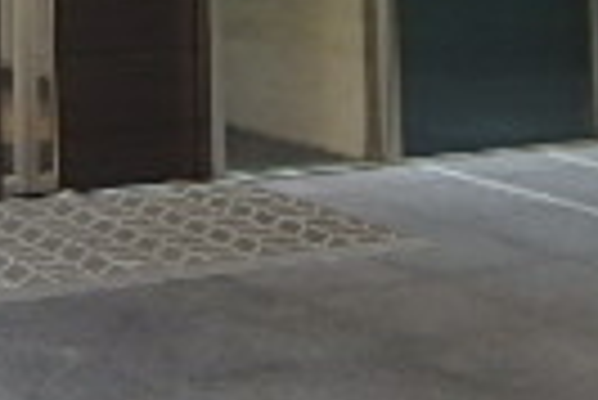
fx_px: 1746
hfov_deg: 18.4
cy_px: -315
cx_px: -135
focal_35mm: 105
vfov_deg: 12.0
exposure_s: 1/50
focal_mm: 3.7
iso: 125
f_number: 3.5
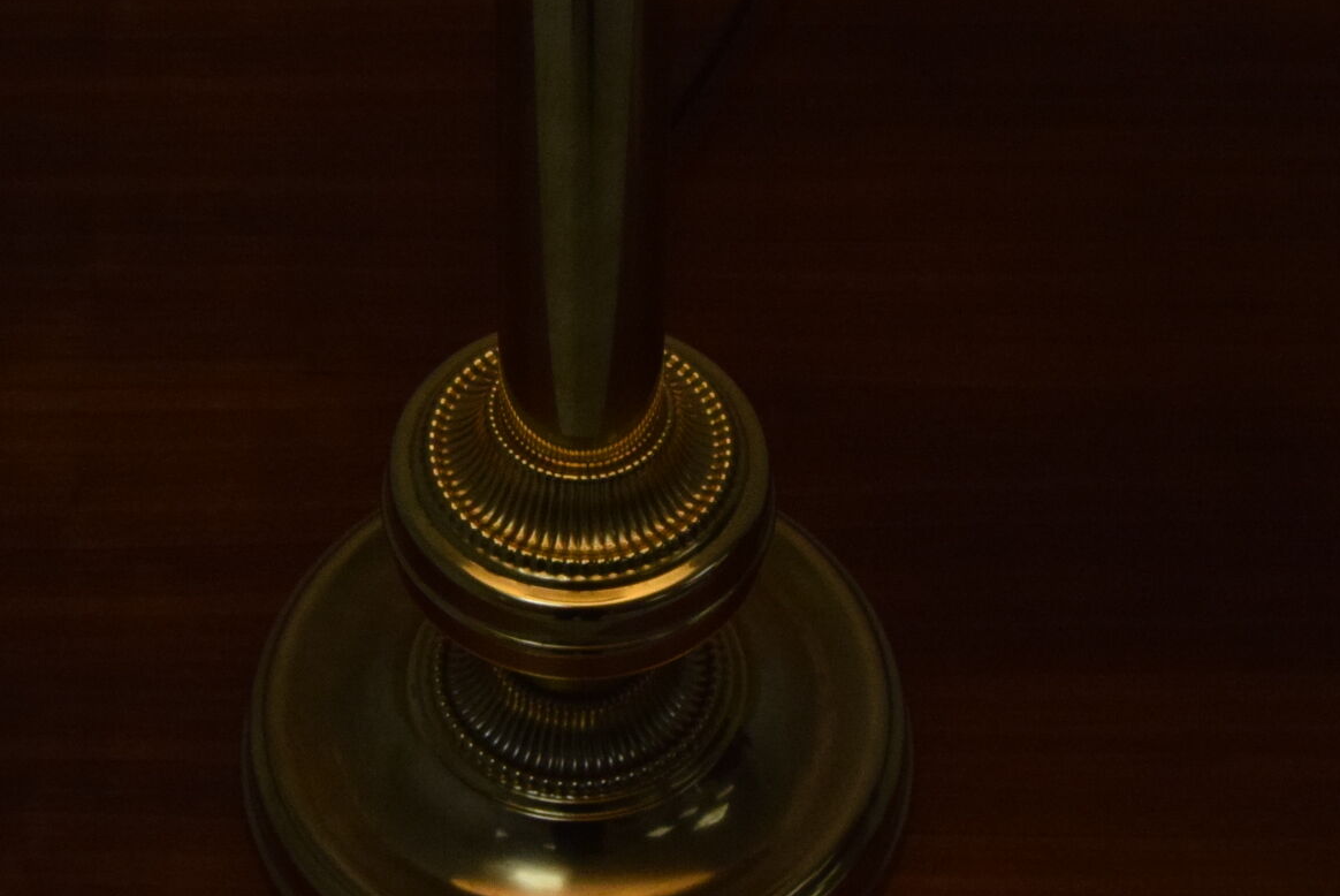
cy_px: 3
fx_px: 4023
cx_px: 580
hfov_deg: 18.9
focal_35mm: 108
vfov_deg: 12.6
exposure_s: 1/400
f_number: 10
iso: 1600
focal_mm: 28
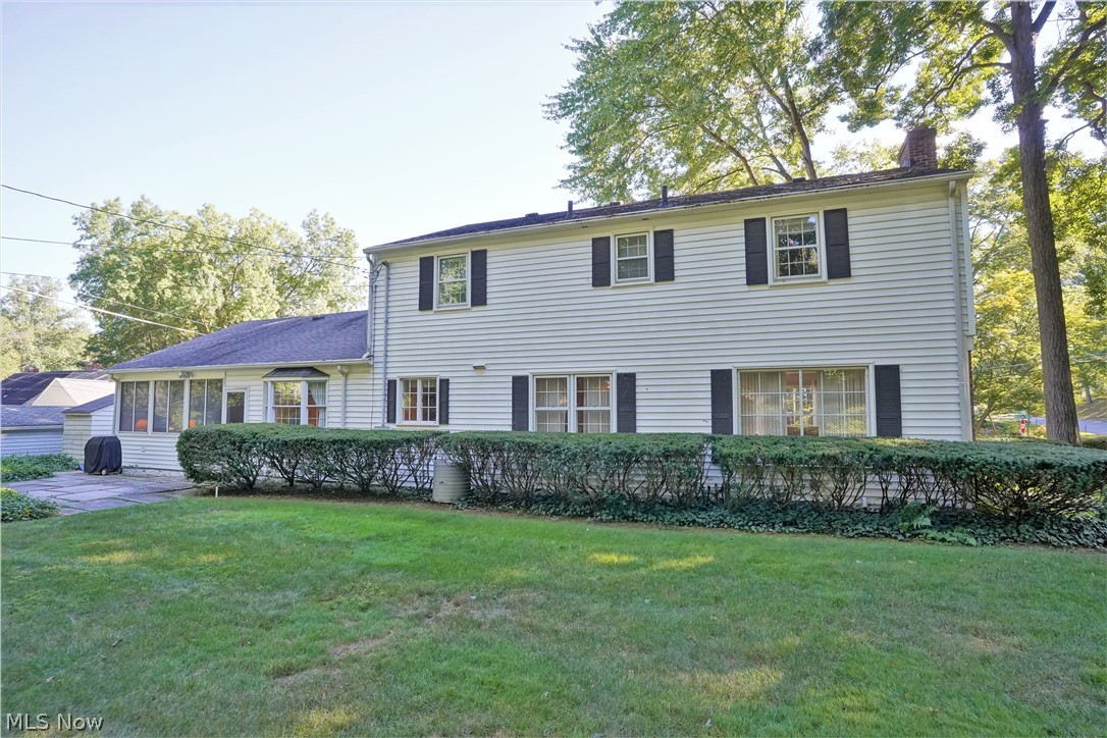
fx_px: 553
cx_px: 554
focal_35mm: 18
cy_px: 369
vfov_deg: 67.4
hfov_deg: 90.0
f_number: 8
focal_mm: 18
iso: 5000
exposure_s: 1/250
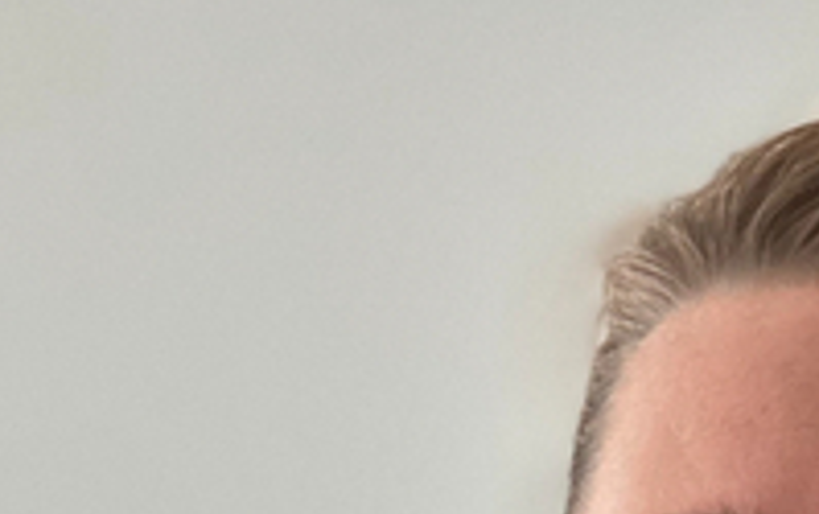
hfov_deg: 23.9
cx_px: 683
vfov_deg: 14.4
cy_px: 771
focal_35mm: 85
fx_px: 1900
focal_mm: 2.69
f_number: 1.9
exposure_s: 1/30
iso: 500
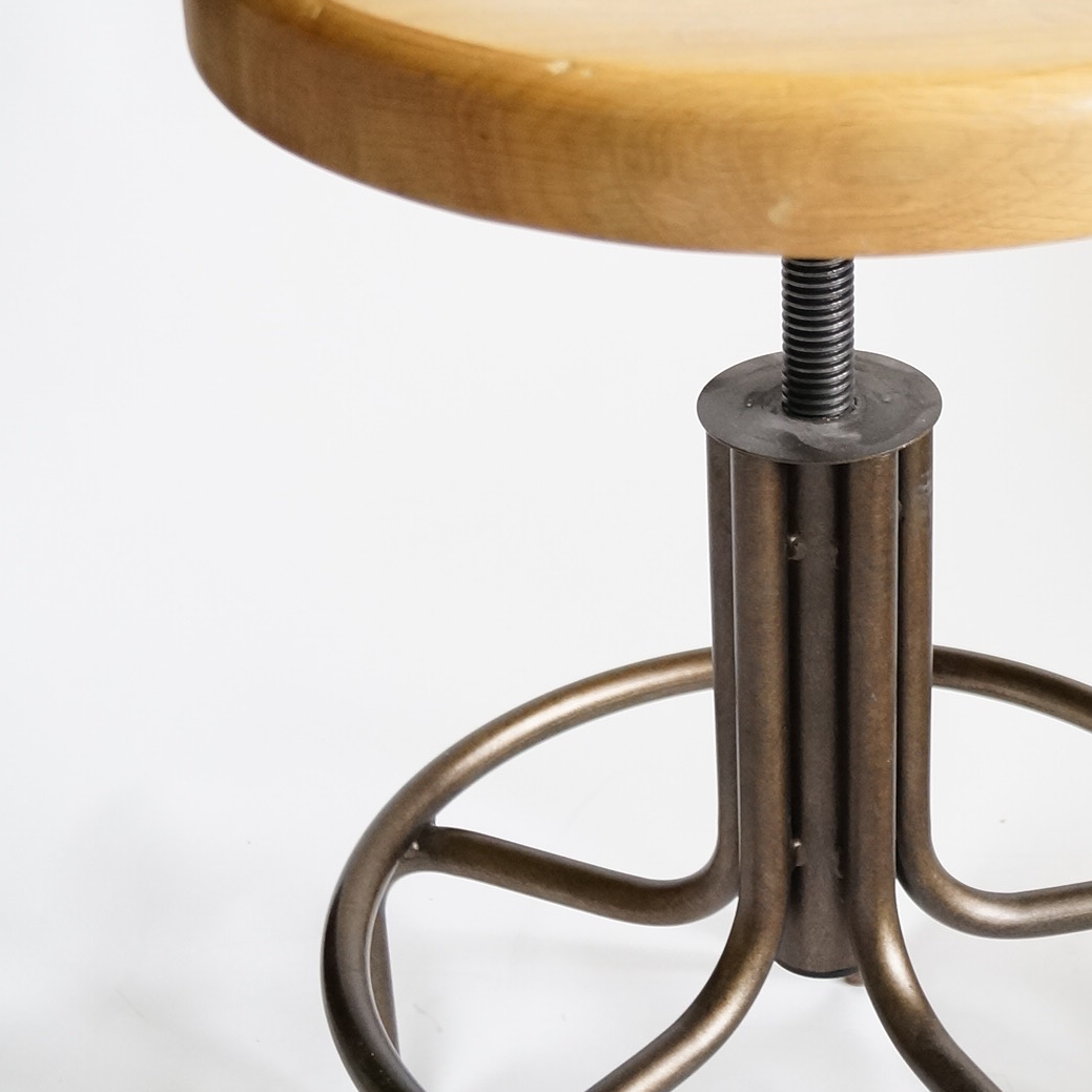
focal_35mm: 72
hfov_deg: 23.7
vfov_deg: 23.9
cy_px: 431
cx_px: 819
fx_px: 2570
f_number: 4
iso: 1000
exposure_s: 1/60
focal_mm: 24
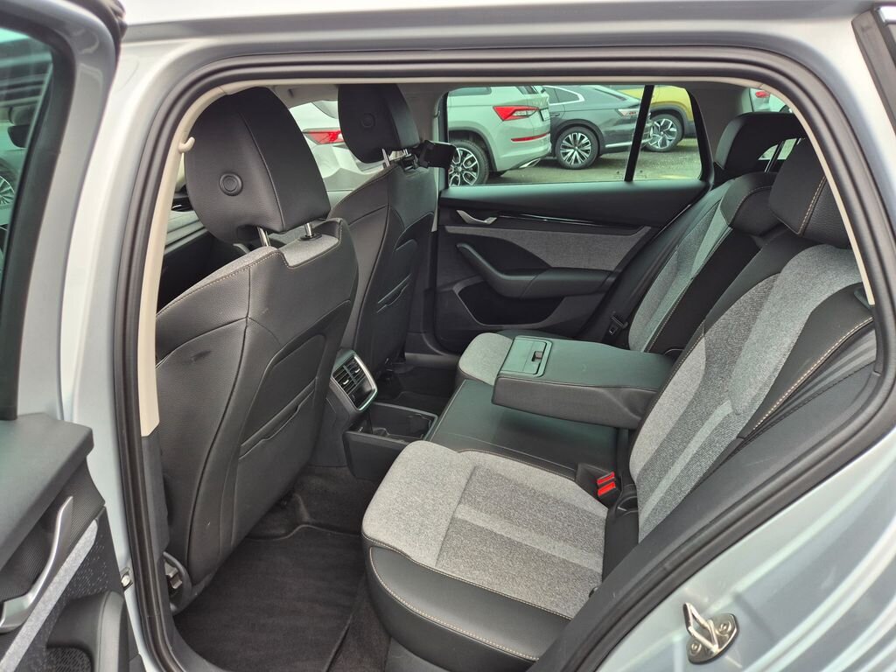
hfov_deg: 73.9
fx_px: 595
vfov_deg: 58.9
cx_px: 448
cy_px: 336
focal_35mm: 23
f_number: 1.8
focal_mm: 5.4
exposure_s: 1/100
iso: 160
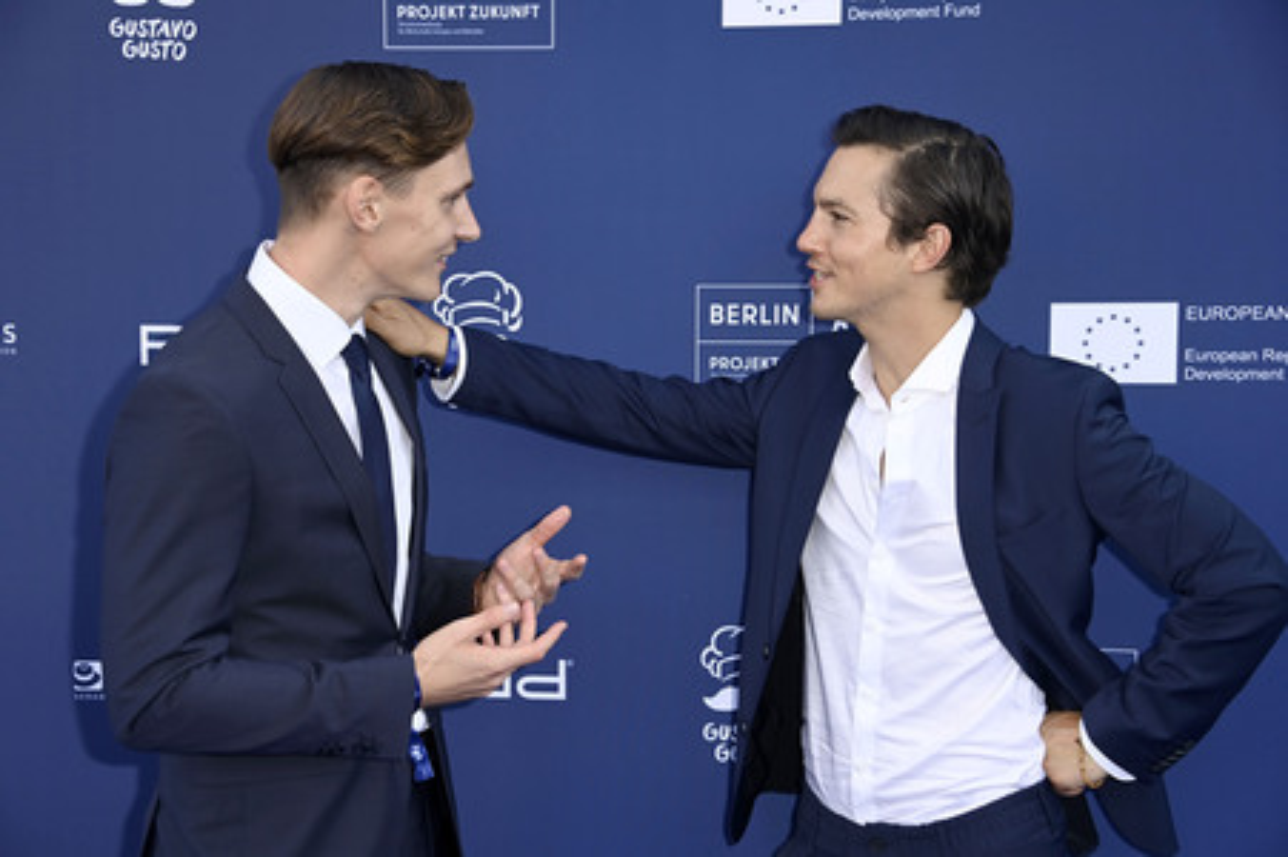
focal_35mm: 72
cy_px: 428
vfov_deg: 18.9
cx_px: 644
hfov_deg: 28.1
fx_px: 2574
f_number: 5.6
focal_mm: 72
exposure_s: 1/250
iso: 400
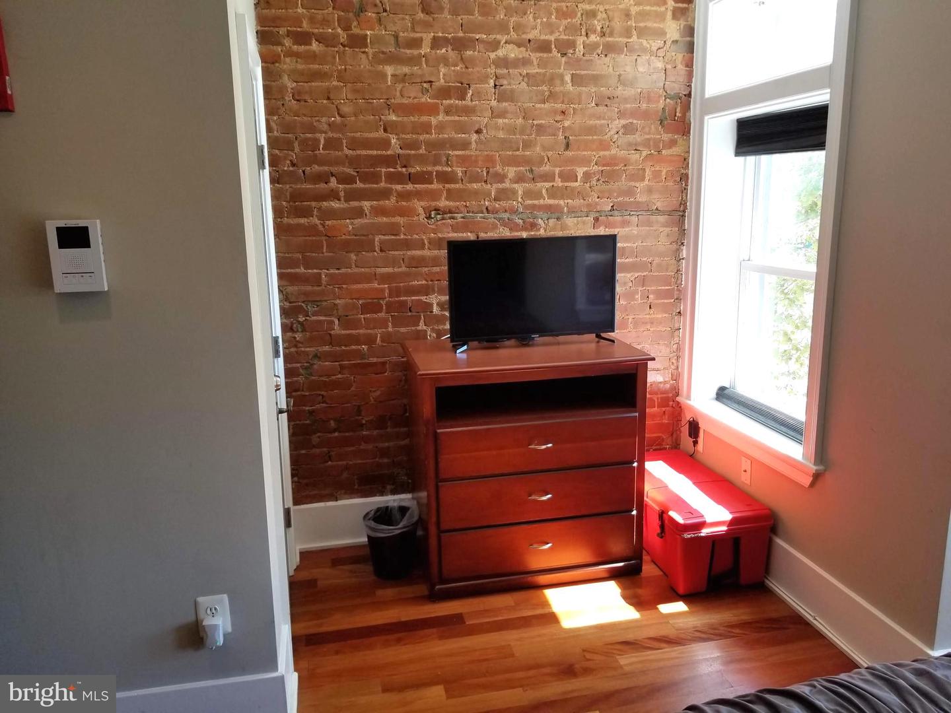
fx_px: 714
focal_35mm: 26
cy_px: 356
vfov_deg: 53.1
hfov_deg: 67.3
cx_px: 476
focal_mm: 4.3
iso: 64
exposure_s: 1/120
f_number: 1.7
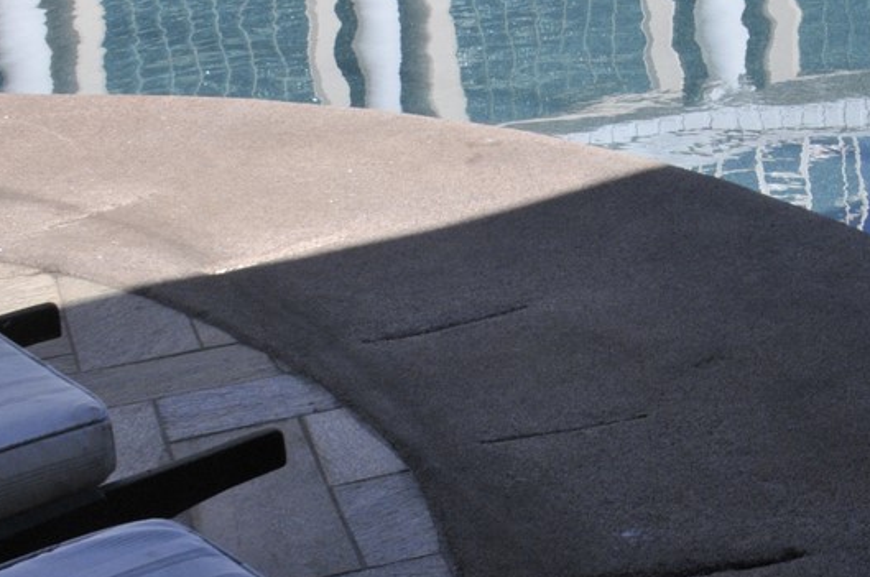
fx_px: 2582
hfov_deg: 18.0
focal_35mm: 107
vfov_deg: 12.5
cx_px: 1083
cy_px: -106
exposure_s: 1/400
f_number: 10
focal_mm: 22
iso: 400
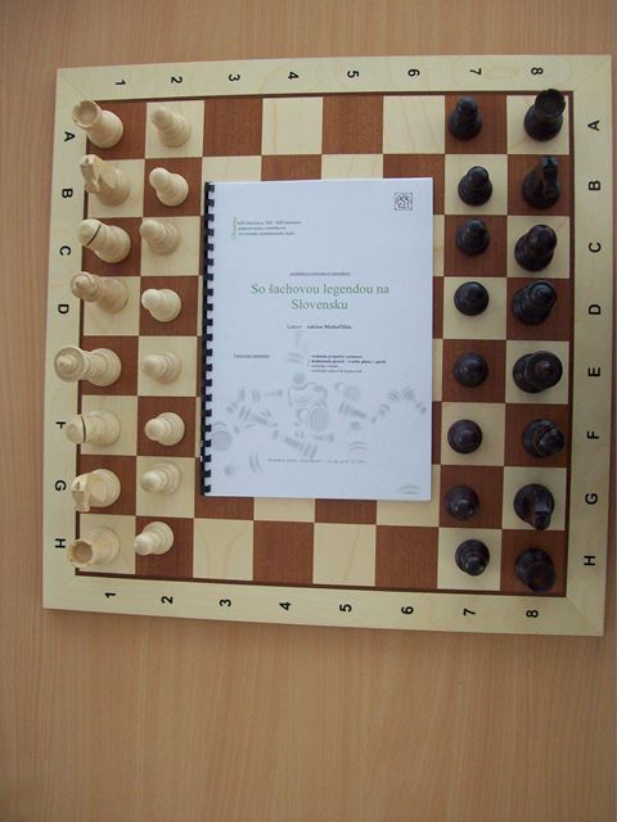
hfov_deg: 39.7
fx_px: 856
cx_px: 308
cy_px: 411
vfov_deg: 51.4
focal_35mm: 36
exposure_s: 1/64
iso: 195
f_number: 2.7
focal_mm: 6
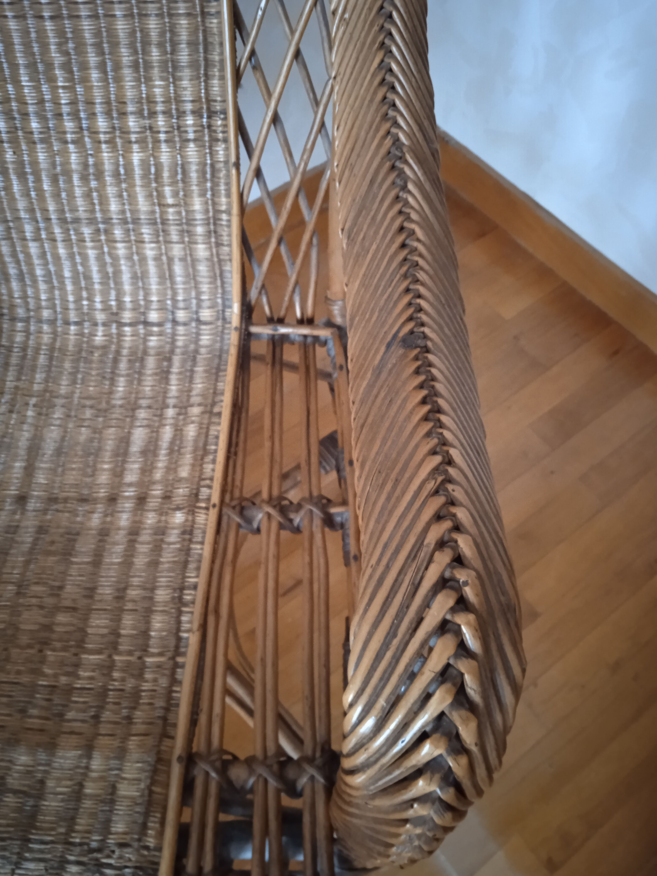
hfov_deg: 49.7
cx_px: 328
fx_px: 709
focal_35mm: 28
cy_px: 438
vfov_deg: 63.4
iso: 1731
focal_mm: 3.43
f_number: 2.2
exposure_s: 1/14.3
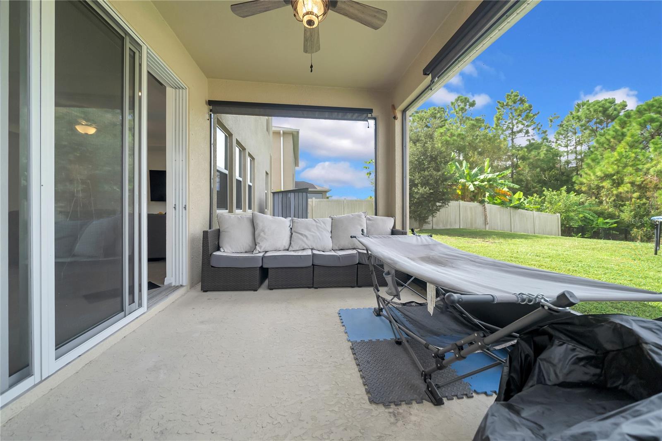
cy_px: 220
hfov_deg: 112.6
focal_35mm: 12
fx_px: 221
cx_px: 331
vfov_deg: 90.0
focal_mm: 12
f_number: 4.5
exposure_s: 1/160
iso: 800
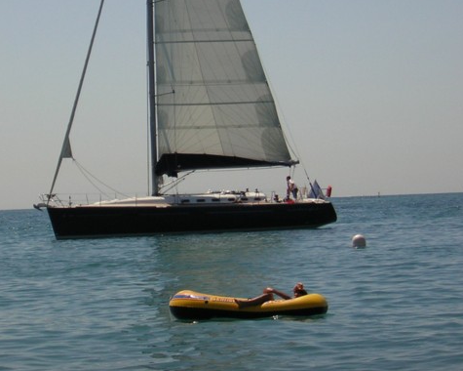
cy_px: 91
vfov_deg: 10.8
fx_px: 1946
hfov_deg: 13.6
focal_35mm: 142
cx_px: 232
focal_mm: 14.1
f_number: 4.7
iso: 50
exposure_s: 1/894
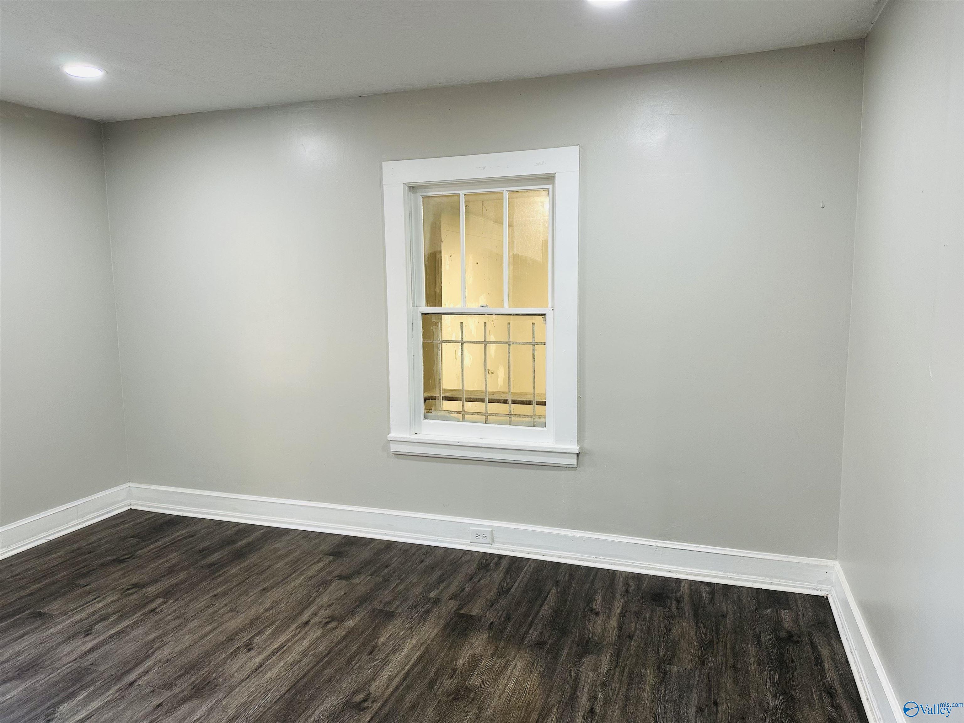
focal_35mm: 24
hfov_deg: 71.6
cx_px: 482
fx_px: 668
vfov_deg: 56.8
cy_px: 362
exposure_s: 1/60
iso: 125
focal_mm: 6.86
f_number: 1.78
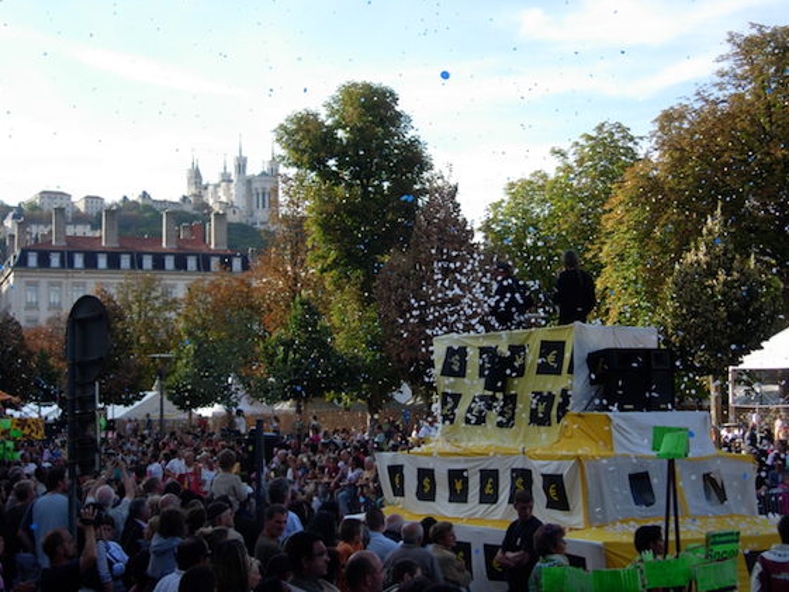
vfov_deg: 23.7
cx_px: 390
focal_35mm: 62
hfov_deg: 31.2
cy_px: 297
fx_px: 1413
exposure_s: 1/456
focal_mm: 12.7
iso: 64
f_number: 3.5
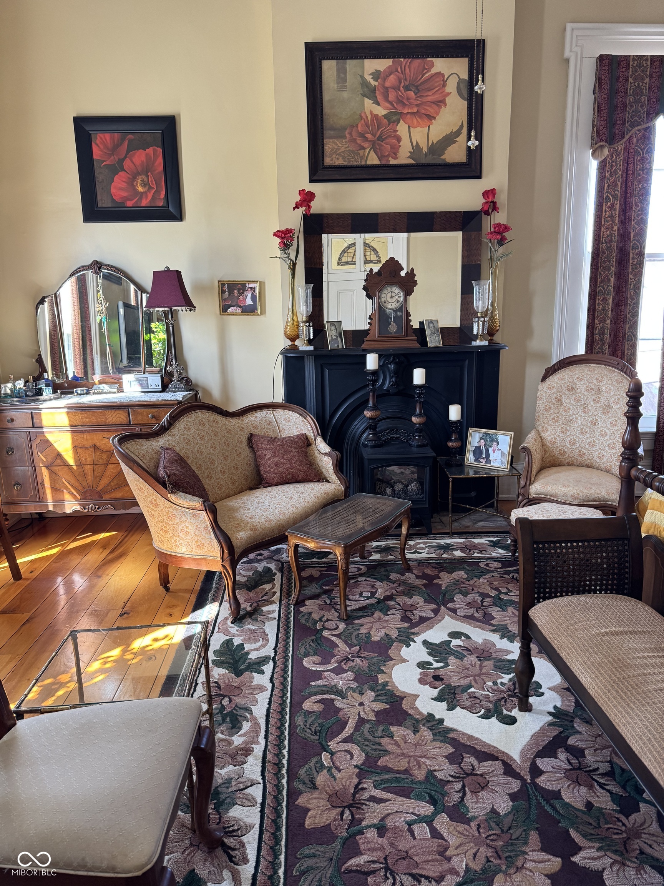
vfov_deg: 71.6
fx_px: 614
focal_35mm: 24
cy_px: 443
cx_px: 332
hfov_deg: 56.8
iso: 200
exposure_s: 1/77
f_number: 1.78
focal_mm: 6.76
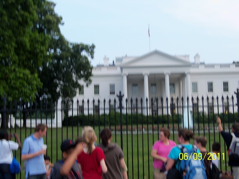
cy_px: 90
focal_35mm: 50
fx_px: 345
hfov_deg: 38.2
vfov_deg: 29.1
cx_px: 120
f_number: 3.8
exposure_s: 1/50
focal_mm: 8.8
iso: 80
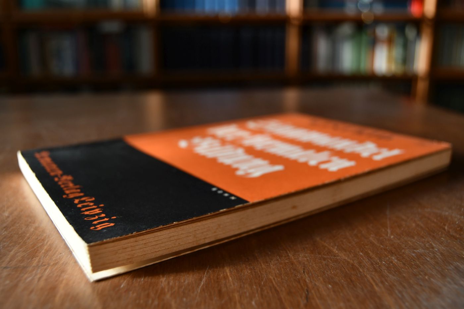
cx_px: 232
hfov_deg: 55.8
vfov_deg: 38.9
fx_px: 438
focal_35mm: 34
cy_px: 154
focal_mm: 23
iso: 400
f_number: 4.5
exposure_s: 1/250
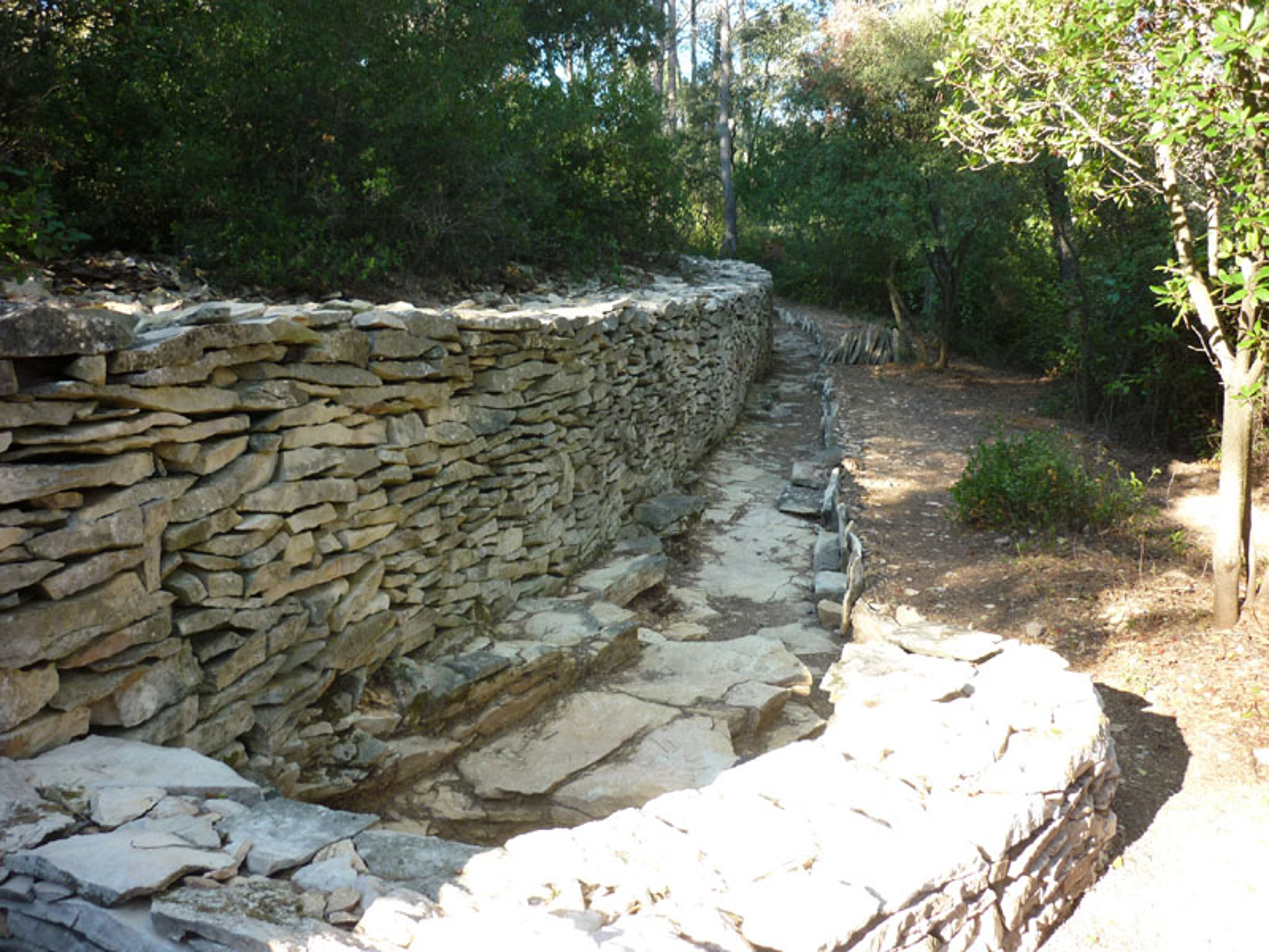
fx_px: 1210
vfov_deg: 42.9
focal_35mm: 33
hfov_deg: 55.4
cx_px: 634
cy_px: 476
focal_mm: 5.5
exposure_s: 1/80
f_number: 2.8
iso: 80
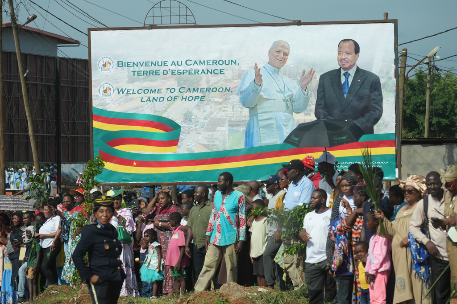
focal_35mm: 169
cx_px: 228
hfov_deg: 12.2
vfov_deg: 8.1
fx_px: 2145
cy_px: 152
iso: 1250
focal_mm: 169
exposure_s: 1/4000
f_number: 8
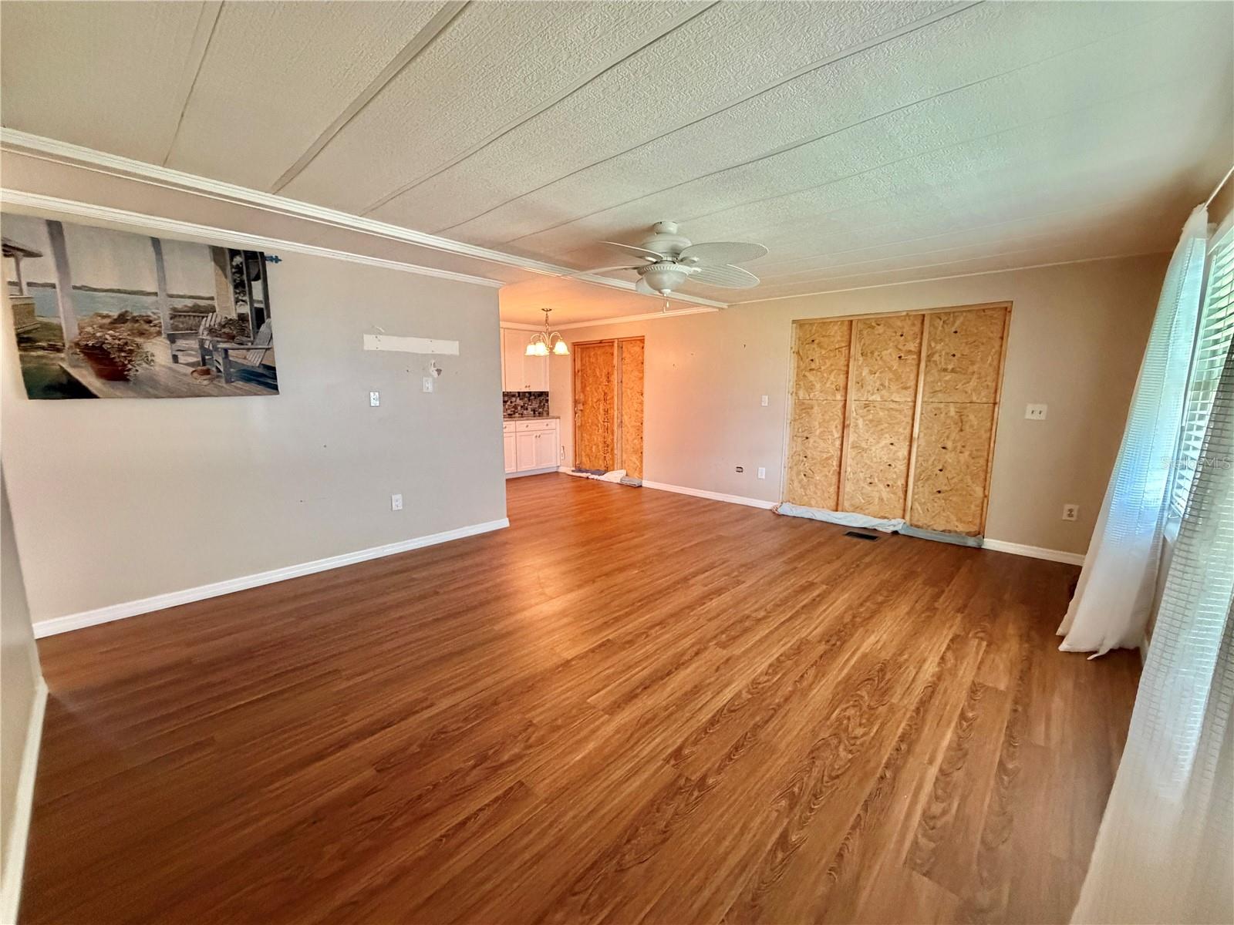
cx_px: 617
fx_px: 499
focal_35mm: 14
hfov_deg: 102.1
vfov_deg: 85.7
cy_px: 462
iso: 640
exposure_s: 1/60
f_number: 2.2
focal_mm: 2.22
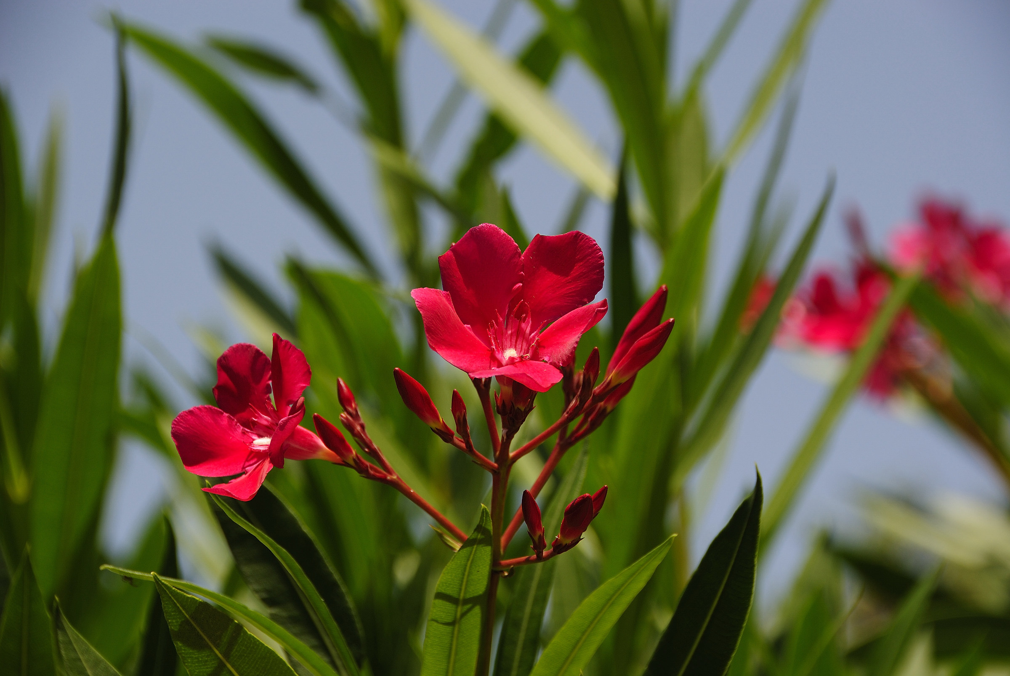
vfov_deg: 9.0
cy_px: 338
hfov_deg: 13.4
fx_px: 4297
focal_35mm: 153
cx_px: 505
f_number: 8
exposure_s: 1/250
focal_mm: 102
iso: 100
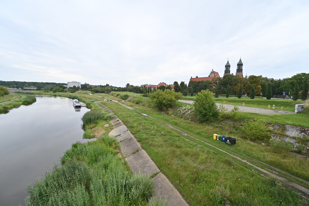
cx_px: 154
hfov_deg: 104.3
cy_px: 103
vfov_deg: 81.2
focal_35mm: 14
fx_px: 120
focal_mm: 14
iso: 100
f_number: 4
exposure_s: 1/400
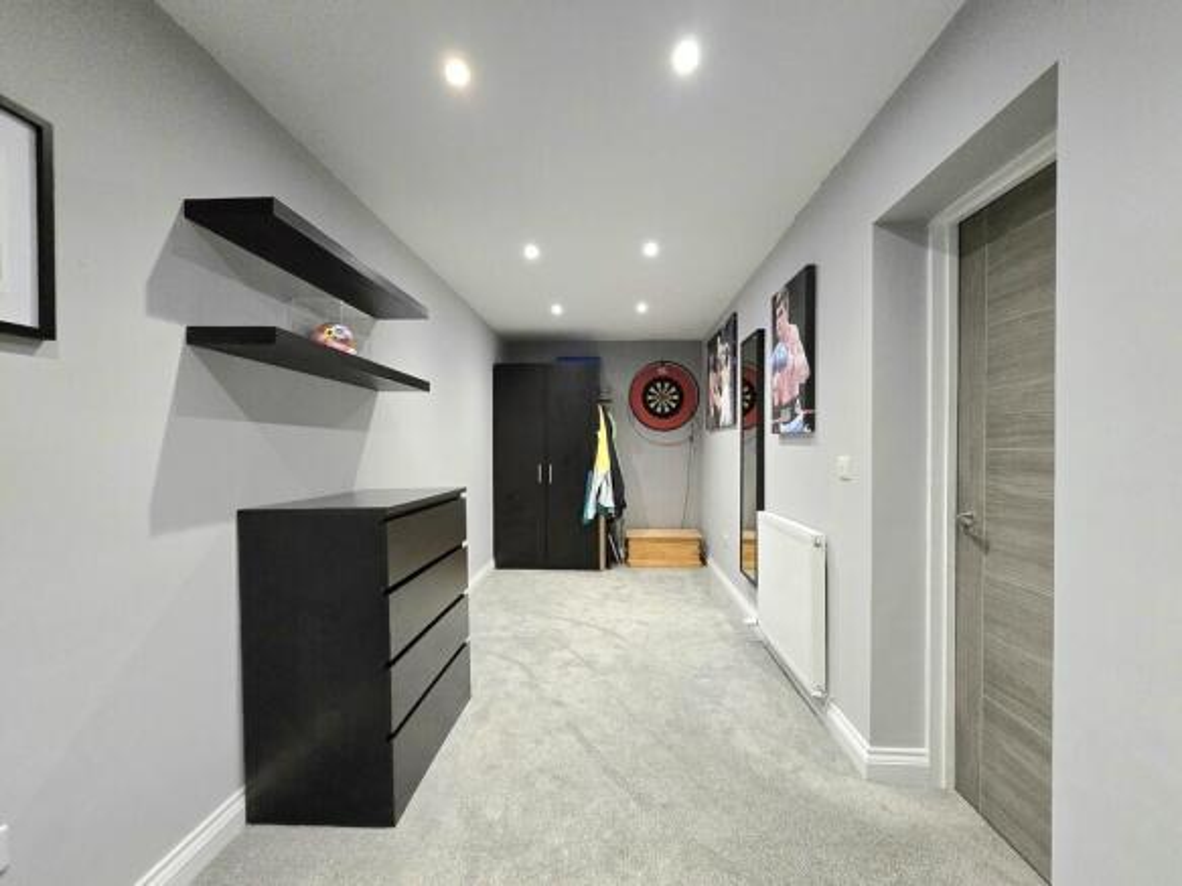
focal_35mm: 13
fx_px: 444
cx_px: 591
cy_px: 443
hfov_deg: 106.2
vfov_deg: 89.9
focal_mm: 2.2
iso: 640
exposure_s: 1/101
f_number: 2.2
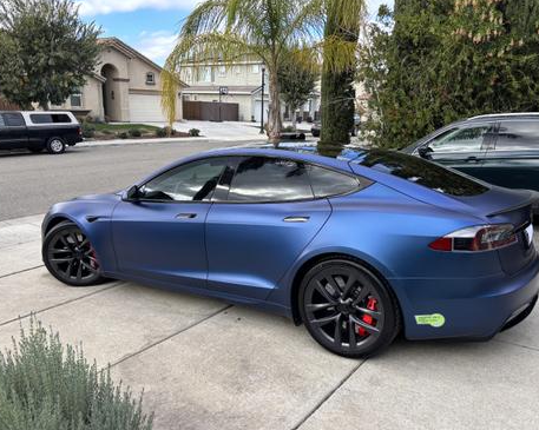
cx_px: 280
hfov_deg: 62.2
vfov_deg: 51.5
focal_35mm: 28
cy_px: 219
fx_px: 446
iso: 50
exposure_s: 1/666
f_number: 1.6
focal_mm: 5.96
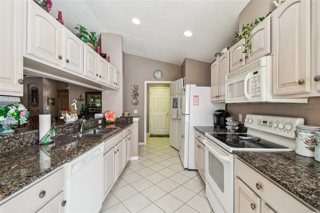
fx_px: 133
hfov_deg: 100.4
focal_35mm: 15
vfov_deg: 77.3
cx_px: 160
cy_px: 106
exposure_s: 1/2
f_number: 7.1
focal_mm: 10
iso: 100
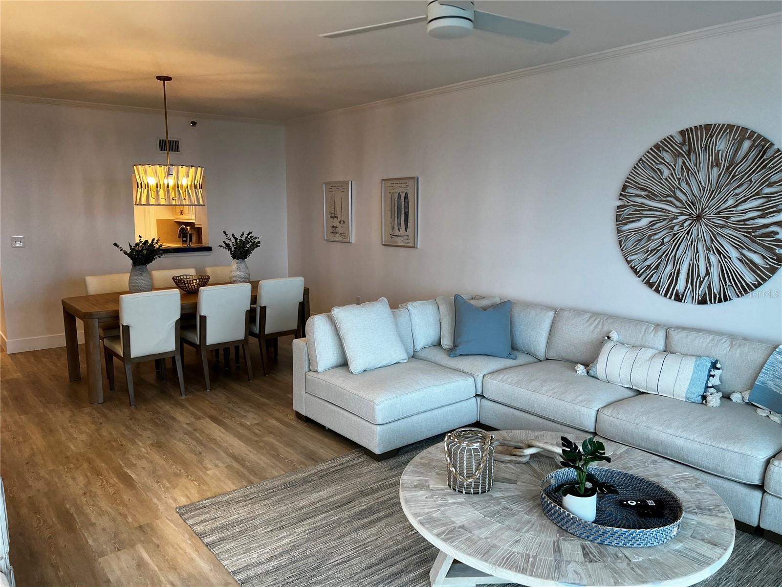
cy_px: 294
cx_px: 391
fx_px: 587
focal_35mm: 26
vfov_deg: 53.1
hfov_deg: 67.3
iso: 80
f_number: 1.5
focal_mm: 5.7
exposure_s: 1/120
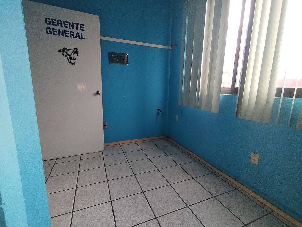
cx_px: 151
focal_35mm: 16
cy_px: 114
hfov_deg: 94.5
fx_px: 140
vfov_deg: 78.1
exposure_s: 1/50
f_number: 2.2
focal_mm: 1.42
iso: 442
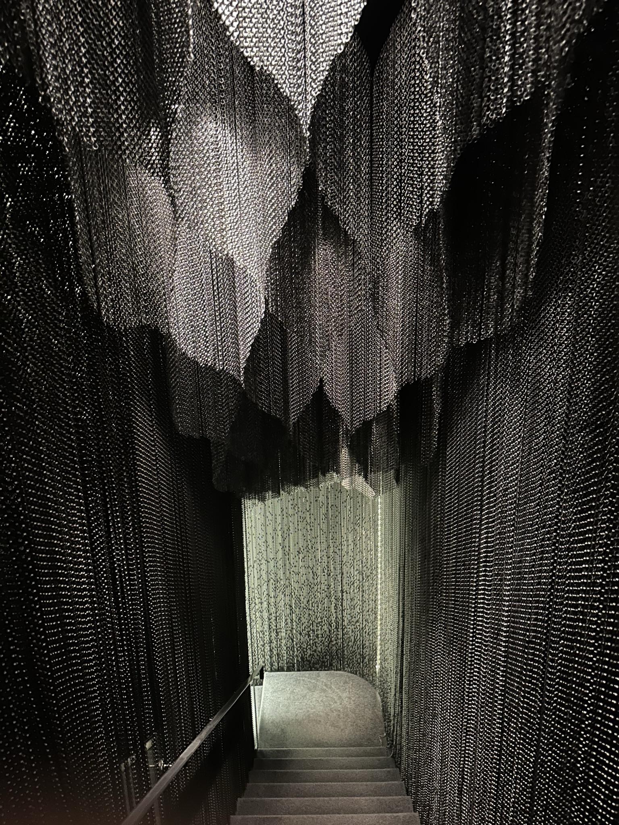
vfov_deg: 71.6
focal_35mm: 24
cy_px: 412
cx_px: 310
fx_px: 572
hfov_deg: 56.8
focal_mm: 6.86
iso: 1000
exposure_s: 1/17
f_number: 1.78
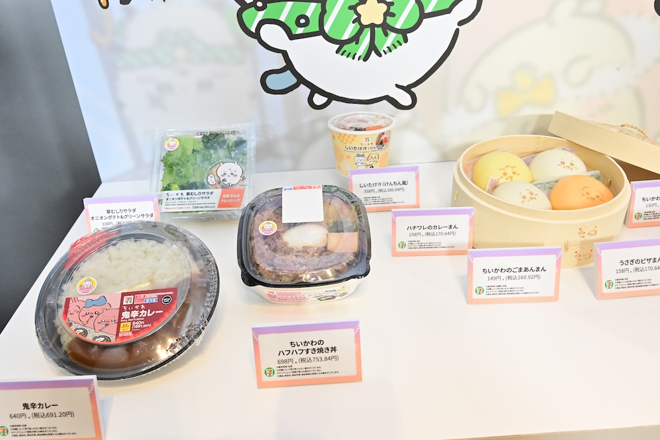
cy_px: 220
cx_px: 330
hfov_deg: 55.8
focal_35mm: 34
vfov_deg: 38.9
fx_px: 623
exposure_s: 1/160
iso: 6400
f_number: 11
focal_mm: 34
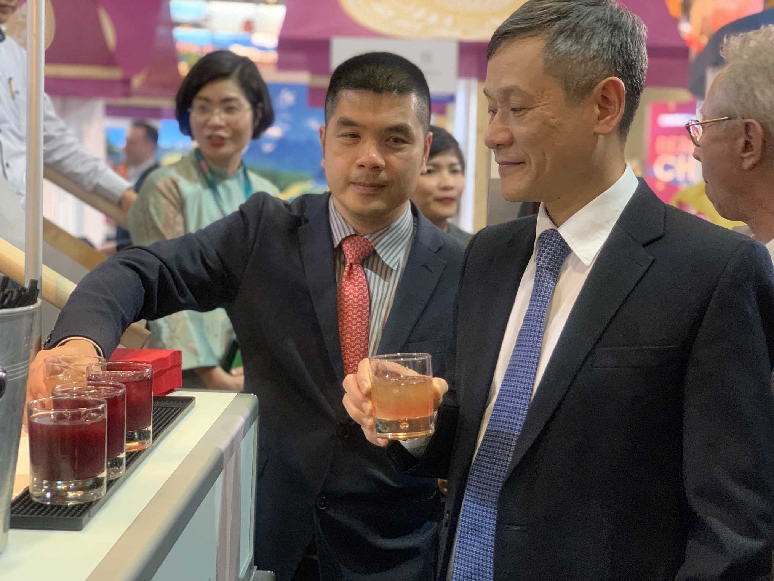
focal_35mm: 52
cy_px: 290
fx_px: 1163
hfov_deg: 36.8
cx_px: 387
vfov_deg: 28.0
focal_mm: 6
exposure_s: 1/50
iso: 320
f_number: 2.4
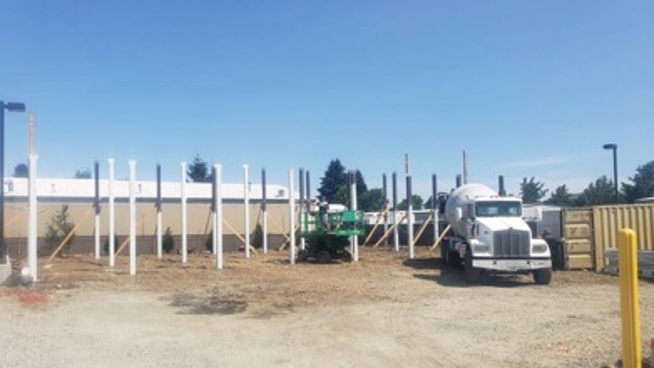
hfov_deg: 66.1
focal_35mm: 29
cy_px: 204
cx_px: 328
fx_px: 503
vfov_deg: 40.1
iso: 50
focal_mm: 4.3
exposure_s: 1/1517
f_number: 2.4
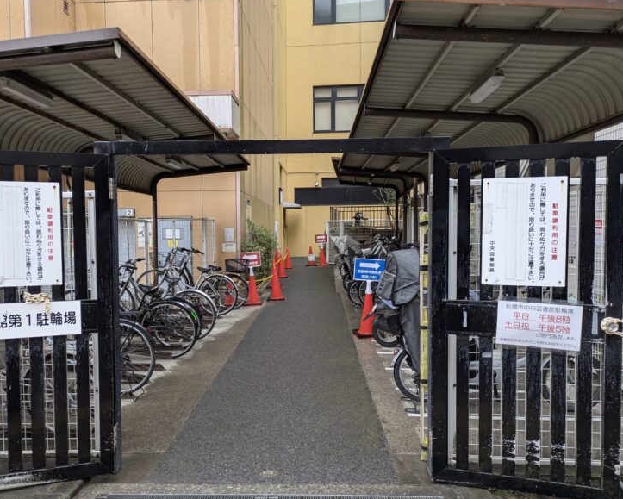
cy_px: 251
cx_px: 288
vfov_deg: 53.2
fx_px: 498
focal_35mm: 27
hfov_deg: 64.0
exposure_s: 1/120
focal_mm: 5.43
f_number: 1.89
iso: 66
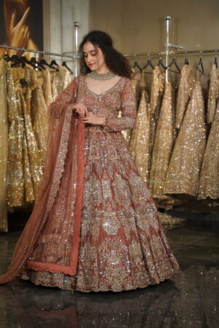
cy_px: 164
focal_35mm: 75
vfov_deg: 27.0
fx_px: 684
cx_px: 110
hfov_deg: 18.2
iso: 320
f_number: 3.2
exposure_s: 1/100
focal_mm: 75
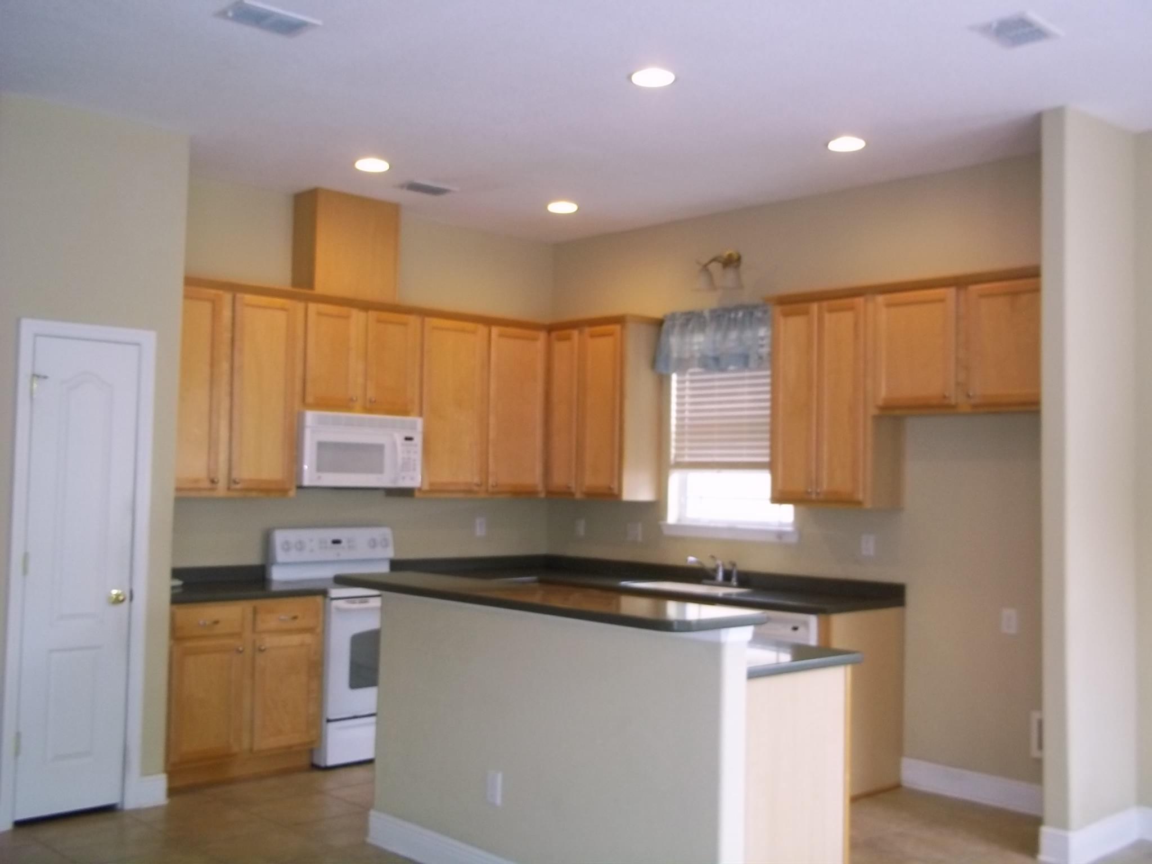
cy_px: 432
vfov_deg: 39.7
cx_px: 576
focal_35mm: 36
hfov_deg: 51.4
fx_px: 1198
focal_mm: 6.5
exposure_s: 1/40
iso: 160
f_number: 3.1
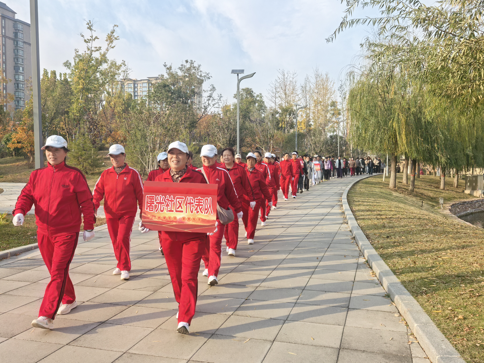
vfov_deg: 41.8
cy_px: 182
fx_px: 475
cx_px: 242
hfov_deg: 54.0
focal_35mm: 34
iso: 50
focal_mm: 5.35
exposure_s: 1/2012
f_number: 1.8
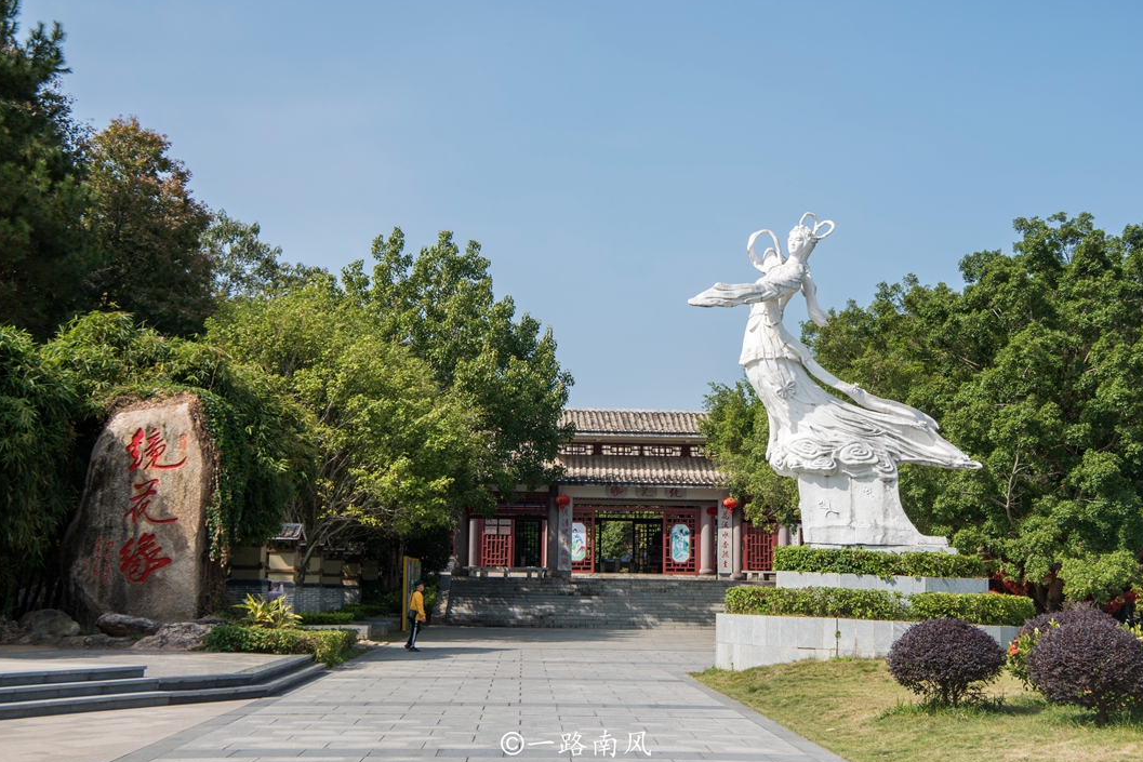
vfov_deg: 29.3
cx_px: 577
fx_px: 1461
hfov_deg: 42.7
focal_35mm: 46
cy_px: 378
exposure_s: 1/125
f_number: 13
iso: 125
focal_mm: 45
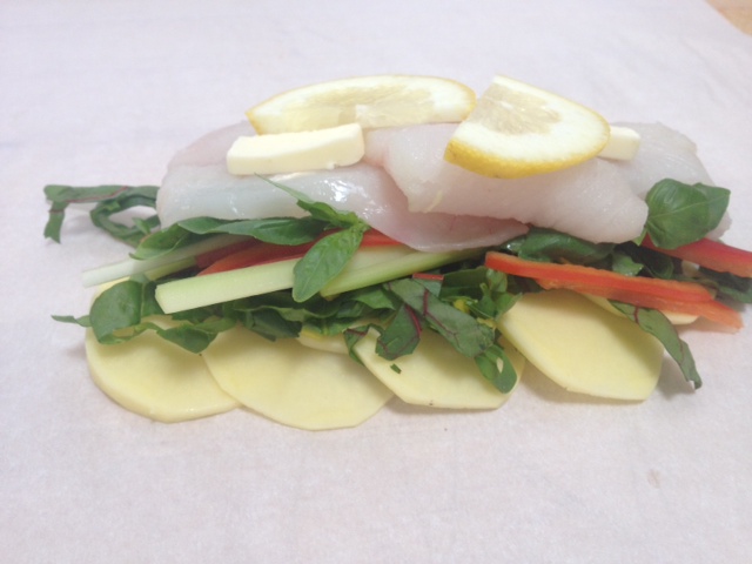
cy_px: 282
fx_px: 760
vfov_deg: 40.7
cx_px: 376
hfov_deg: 52.6
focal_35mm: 35
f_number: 2.4
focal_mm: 4.28
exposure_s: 1/60
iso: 80
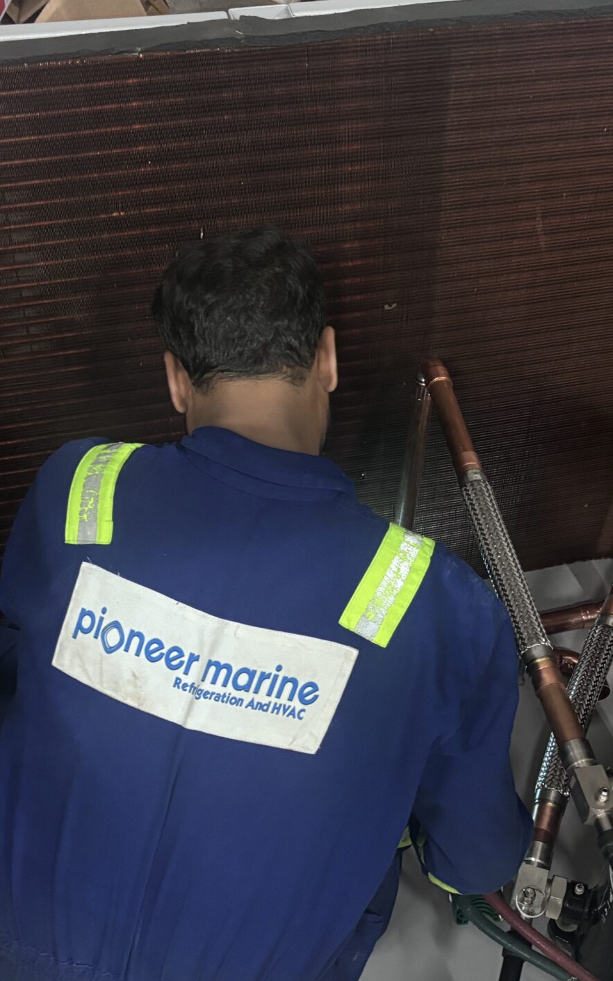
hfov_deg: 25.8
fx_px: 1336
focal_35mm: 50
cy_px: 576
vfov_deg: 40.2
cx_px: 366
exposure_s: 1/25
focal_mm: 5.96
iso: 640
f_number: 1.6
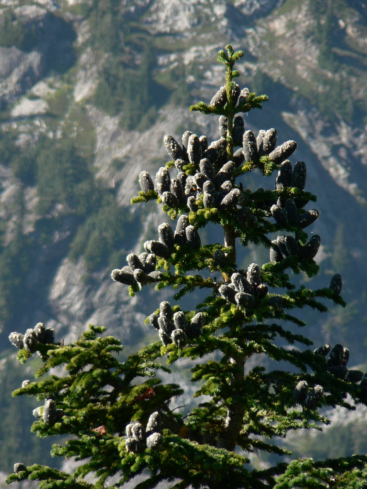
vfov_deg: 4.6
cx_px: 184
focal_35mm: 432
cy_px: 244
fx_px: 6107
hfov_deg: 3.4
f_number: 4
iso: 80
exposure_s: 1/320
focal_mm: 72
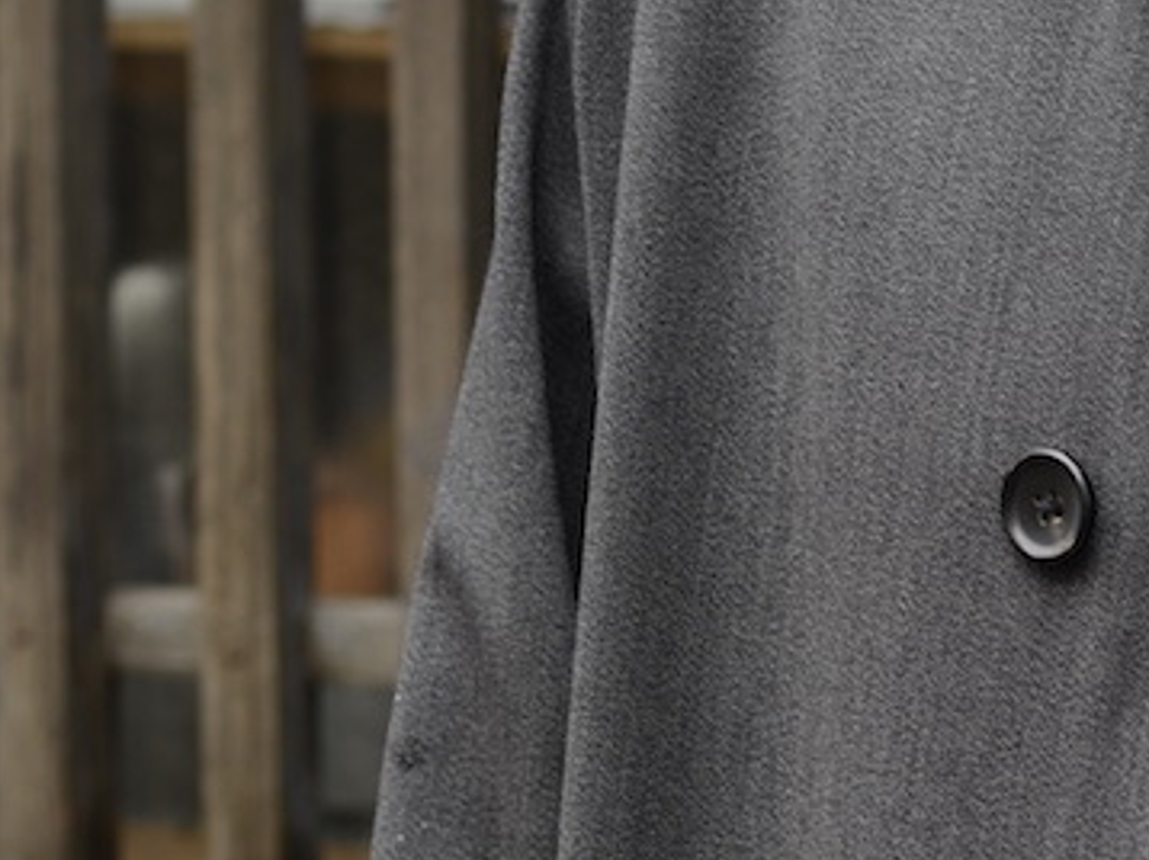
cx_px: 1050
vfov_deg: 4.2
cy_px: 1120
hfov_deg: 5.7
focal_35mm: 350
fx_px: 11622
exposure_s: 1/100
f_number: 1.8
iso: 200
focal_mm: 85
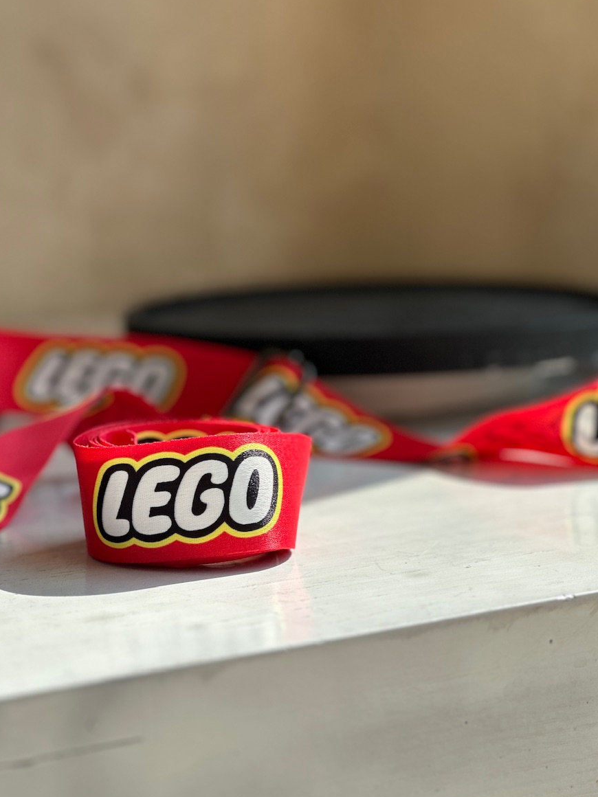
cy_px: 387
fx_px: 1958
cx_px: 292
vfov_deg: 23.0
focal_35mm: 85
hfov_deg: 17.4
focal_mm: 9
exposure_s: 1/418
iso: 32
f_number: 2.8
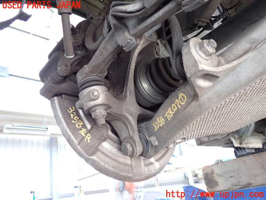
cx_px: 133
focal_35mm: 30
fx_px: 231
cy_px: 100
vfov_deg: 46.8
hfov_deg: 60.0
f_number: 2.3
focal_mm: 5.4
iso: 200
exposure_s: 1/30
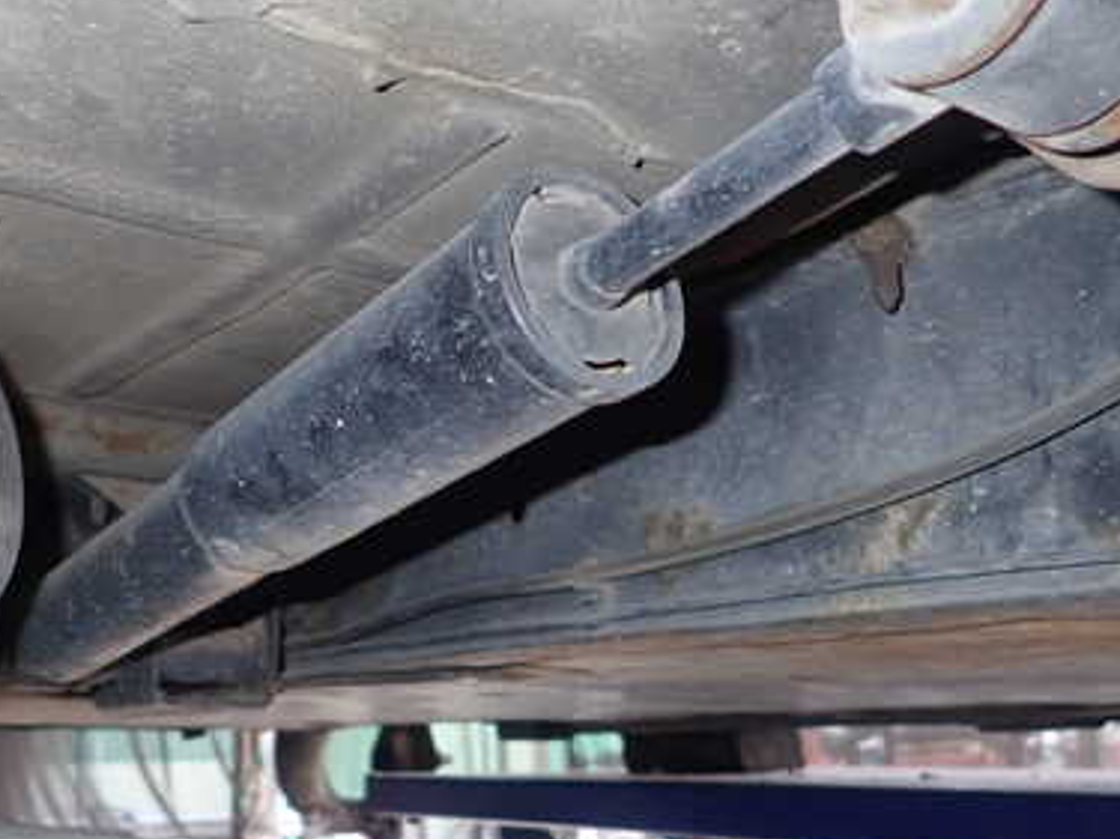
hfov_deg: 46.7
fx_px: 1294
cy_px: 457
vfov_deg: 35.9
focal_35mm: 40
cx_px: 490
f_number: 5.6
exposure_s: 1/30
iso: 320
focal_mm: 4.5
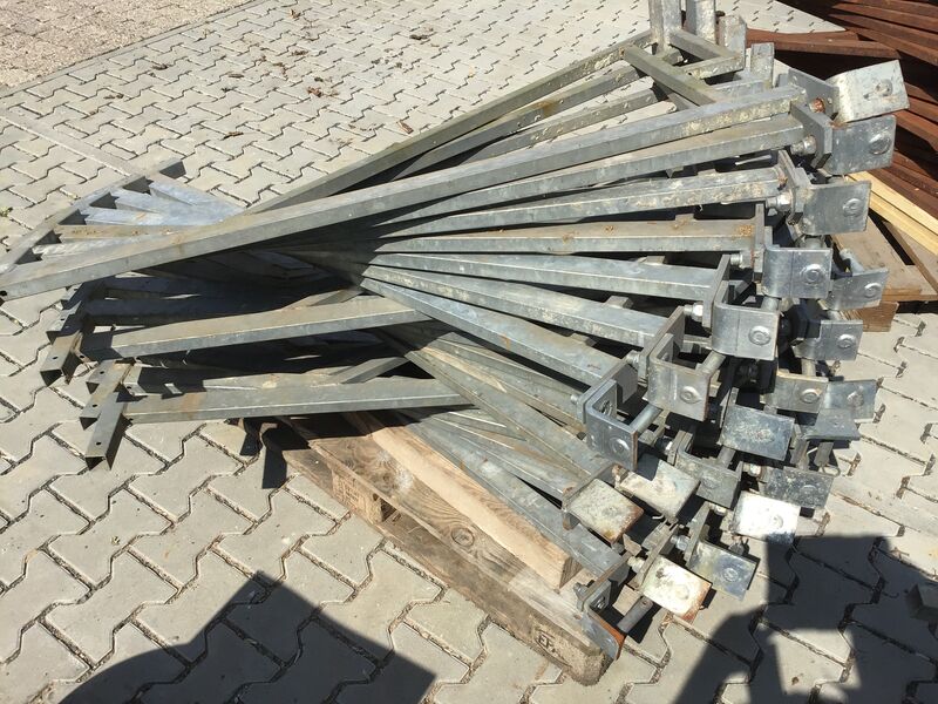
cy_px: 352
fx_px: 840
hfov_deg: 58.4
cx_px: 469
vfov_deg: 45.4
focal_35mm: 31
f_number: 2.4
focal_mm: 3.3
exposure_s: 1/1431
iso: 25
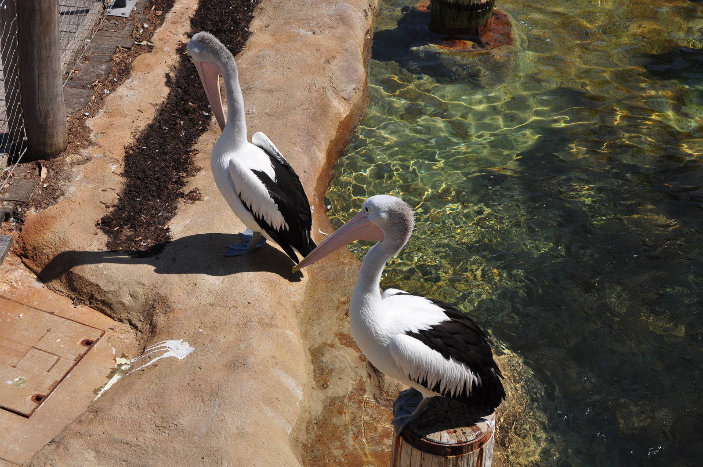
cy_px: 234
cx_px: 352
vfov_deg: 16.5
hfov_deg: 24.6
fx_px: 1609
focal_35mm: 82
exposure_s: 1/400
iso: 200
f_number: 11
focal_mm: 55
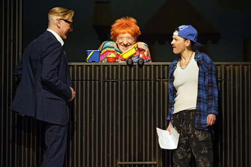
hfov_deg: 13.4
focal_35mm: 153
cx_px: 126
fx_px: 1066
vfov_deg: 9.0
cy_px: 84
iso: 2000
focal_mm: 153
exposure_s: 1/250
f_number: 5.6
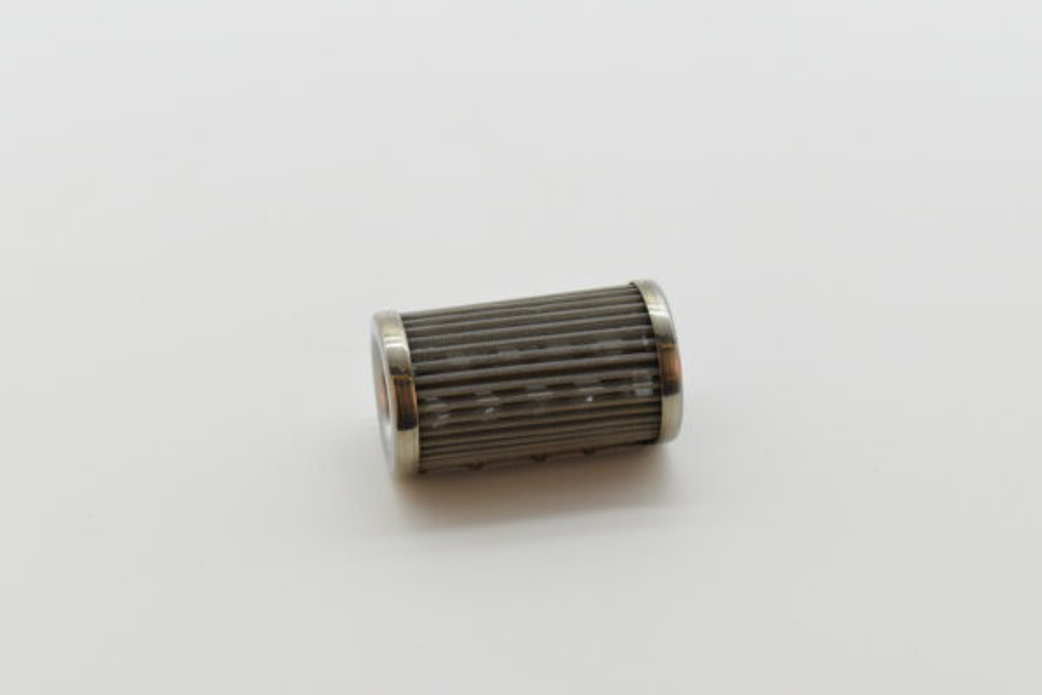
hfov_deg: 24.6
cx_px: 521
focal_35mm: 82
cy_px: 348
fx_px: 2388
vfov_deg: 16.6
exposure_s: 1/1250
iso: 1600
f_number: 8
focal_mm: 55
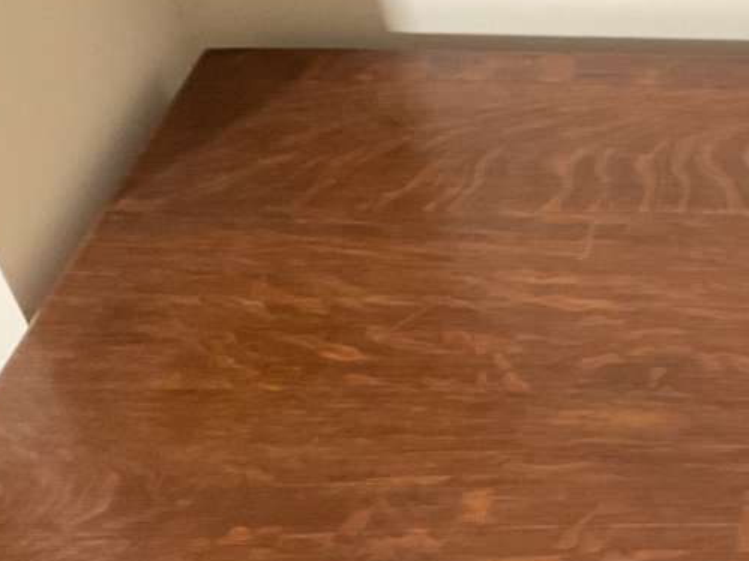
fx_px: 1904
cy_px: 451
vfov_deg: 16.6
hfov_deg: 19.8
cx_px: 1069
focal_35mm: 88
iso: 200
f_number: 1.8
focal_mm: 3
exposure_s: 1/40
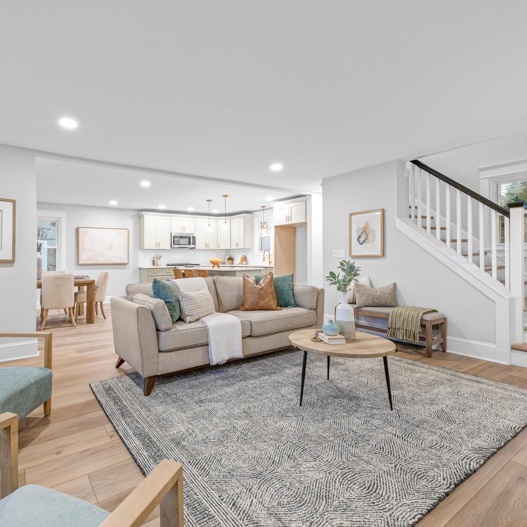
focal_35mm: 18
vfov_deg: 80.7
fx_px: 310
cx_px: 213
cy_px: 262
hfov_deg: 79.8
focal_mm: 14
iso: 1600
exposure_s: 1/40
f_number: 8
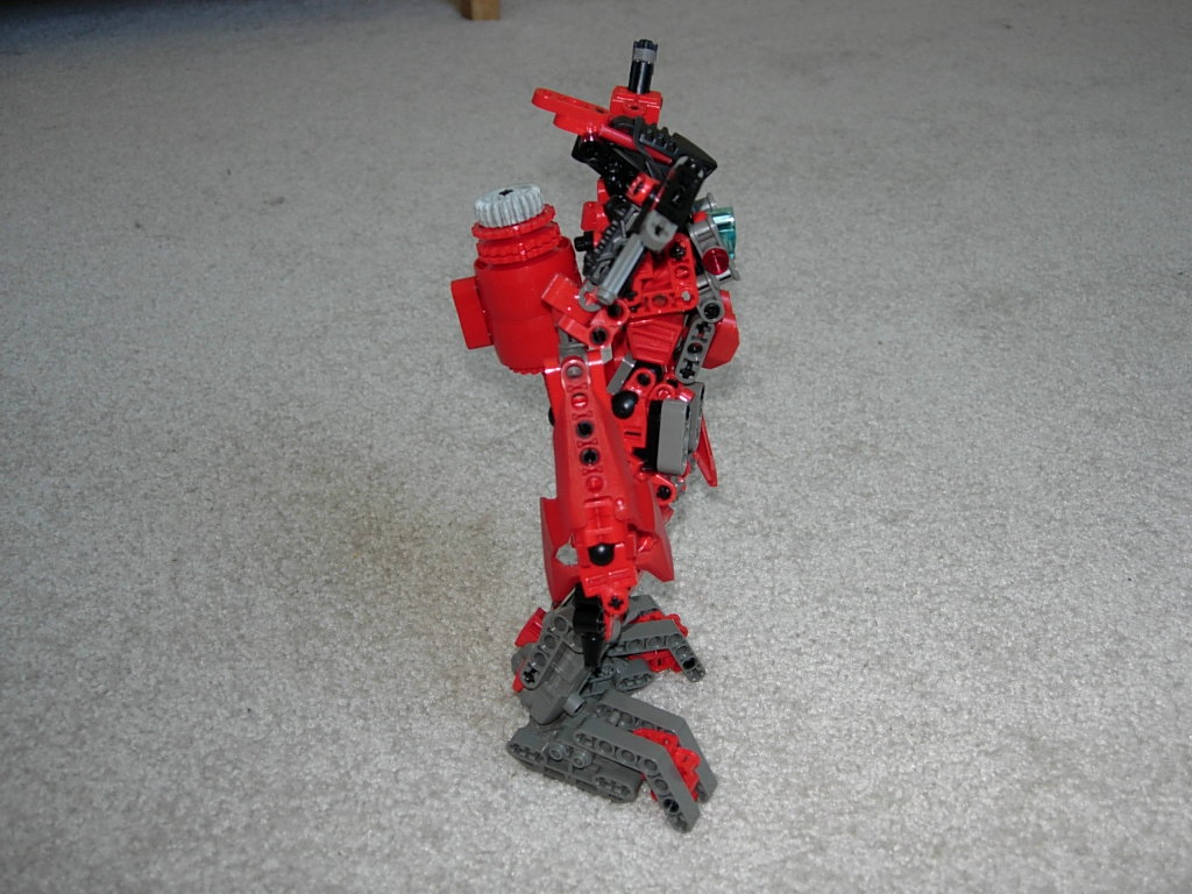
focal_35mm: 41
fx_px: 1412
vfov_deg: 35.1
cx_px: 596
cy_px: 447
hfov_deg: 45.8
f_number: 2.9
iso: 79
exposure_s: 1/38
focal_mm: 8.5
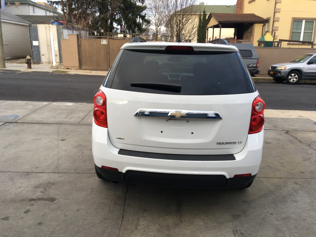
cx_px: 158
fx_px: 265
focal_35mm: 29
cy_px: 118
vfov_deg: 48.2
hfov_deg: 61.7
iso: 25
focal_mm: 4.15
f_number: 2.2
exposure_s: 1/50
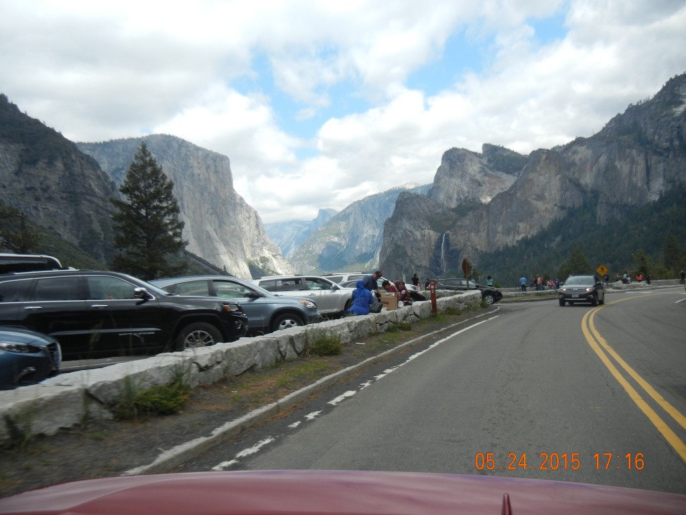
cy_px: 258
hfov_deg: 60.0
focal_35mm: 30
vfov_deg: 46.8
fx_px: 595
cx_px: 343
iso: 160
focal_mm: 5.4
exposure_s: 1/248
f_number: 7
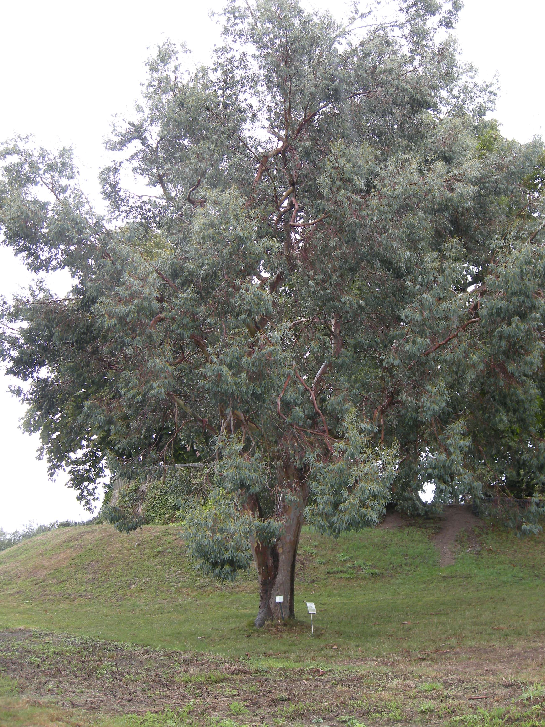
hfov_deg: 35.9
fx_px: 840
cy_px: 328
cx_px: 299
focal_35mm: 40
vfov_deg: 46.7
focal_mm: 7.5
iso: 64
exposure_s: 1/97.7
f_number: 3.4
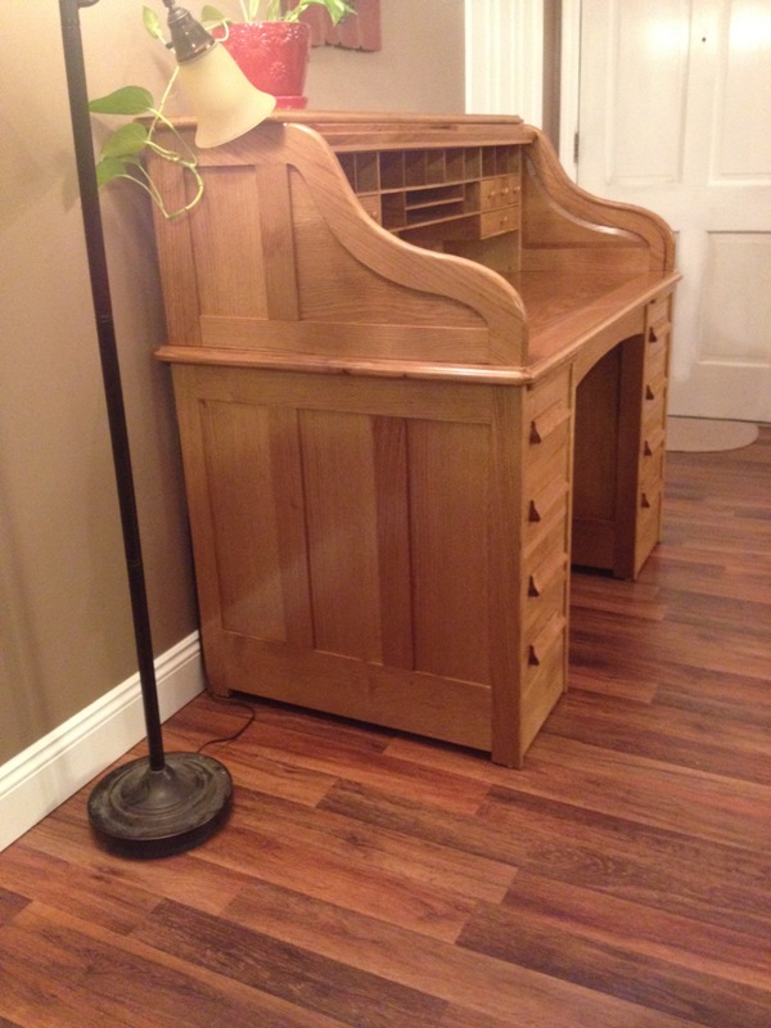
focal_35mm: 35
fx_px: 1039
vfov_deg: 52.6
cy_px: 514
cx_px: 386
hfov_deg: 40.7
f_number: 2.4
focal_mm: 4.28
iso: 400
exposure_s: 1/15
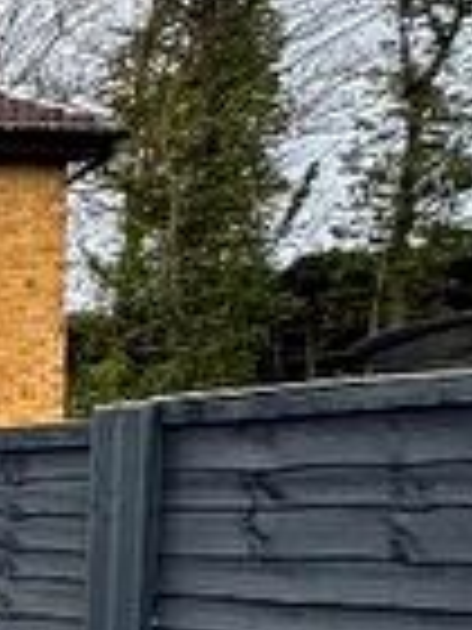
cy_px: 547
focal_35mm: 70
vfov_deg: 27.0
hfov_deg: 10.4
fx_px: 1273
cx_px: -1070
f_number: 2.2
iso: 40
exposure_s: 1/334
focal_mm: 2.22
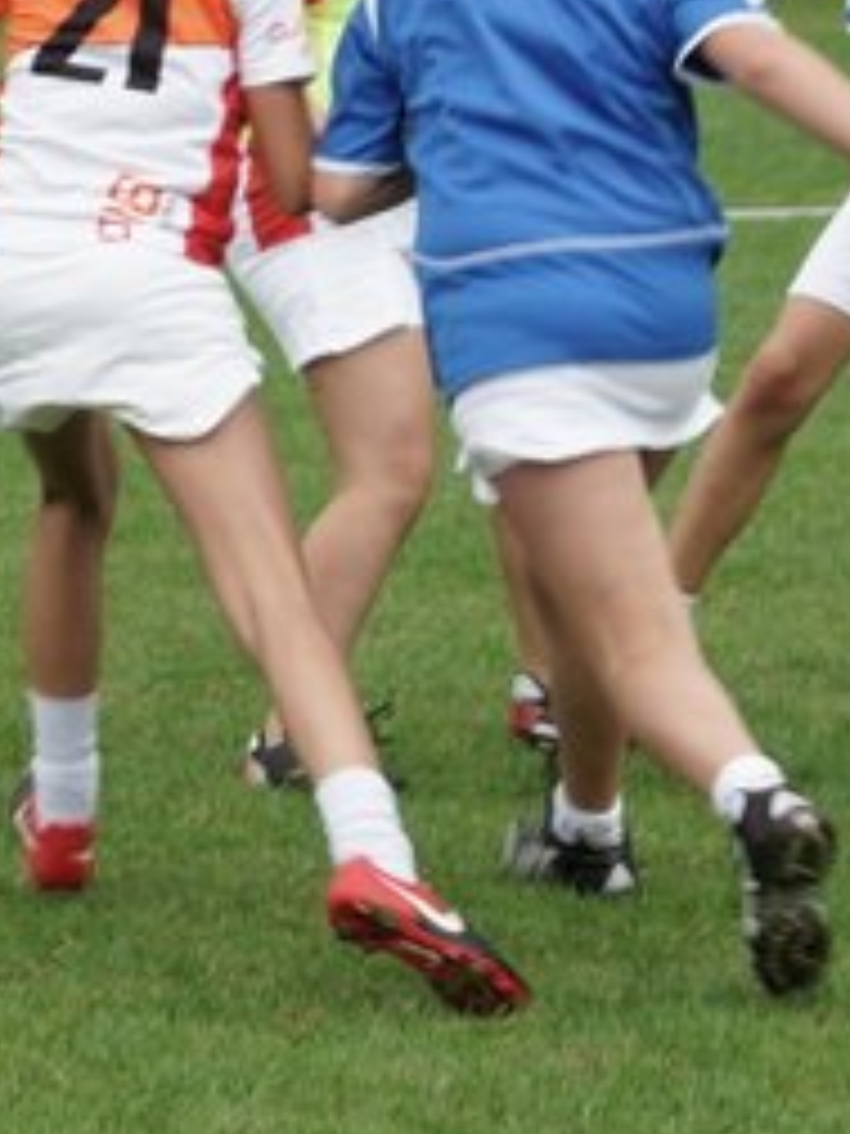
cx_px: 427
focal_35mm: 128
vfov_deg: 15.2
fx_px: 4198
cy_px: 72
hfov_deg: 11.6
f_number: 3.5
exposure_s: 1/200
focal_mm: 35
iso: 100
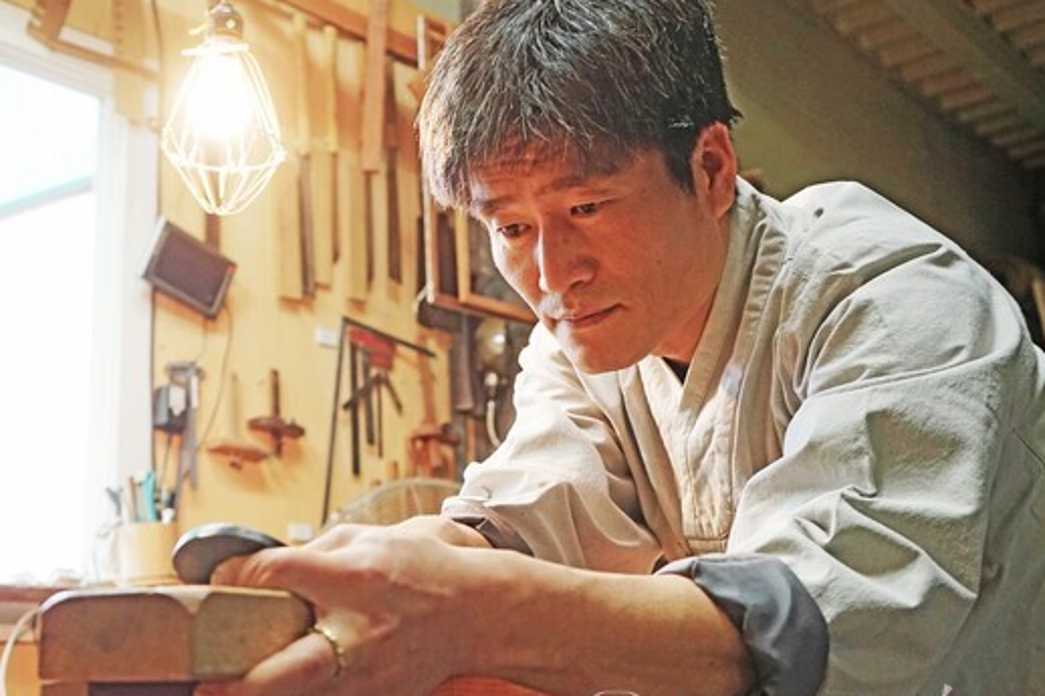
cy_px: 373
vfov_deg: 30.5
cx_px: 476
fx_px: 1277
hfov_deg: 44.5
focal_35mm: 44
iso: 1000
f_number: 5
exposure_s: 1/60
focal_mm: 38
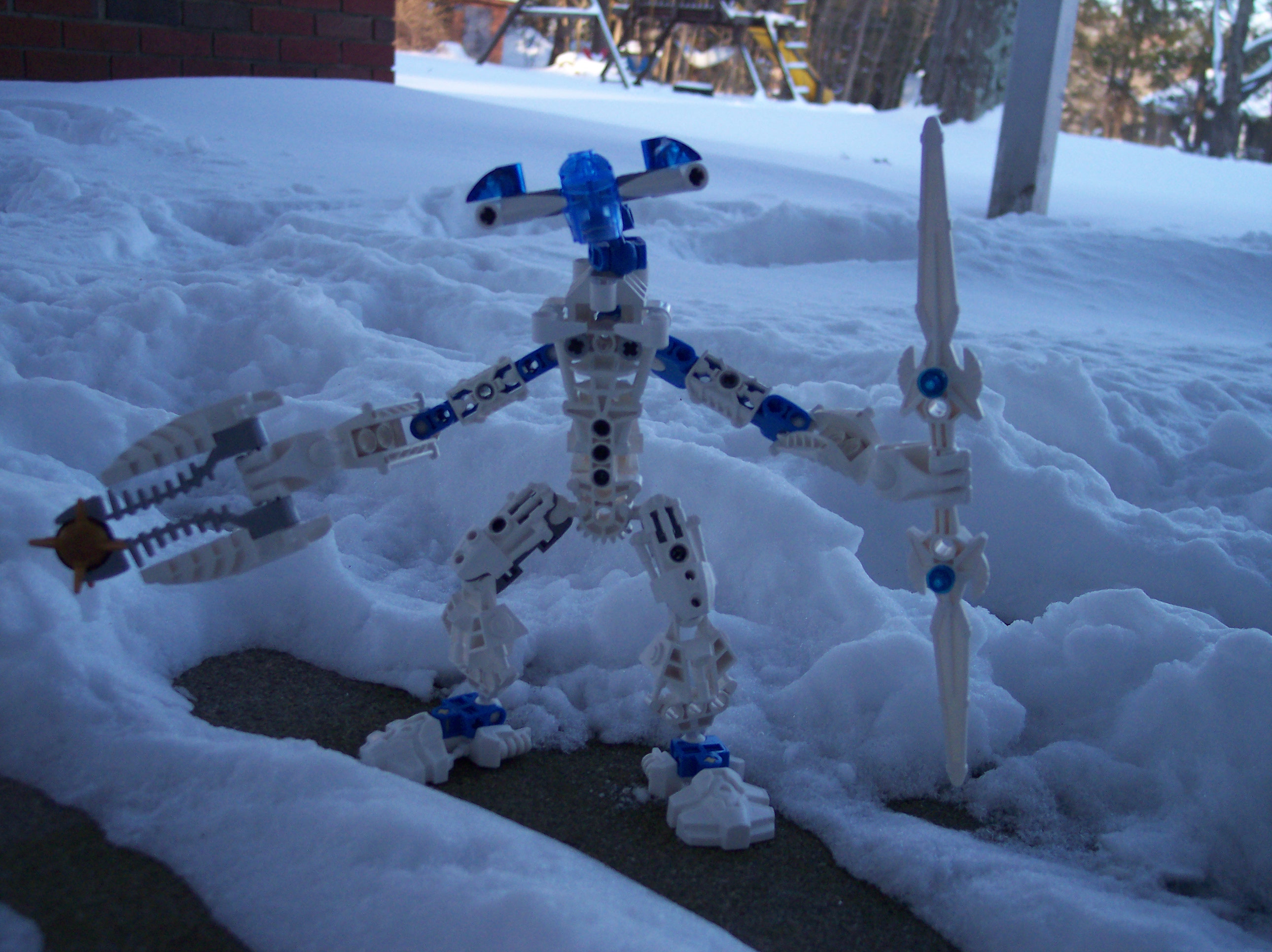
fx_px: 1396
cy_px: 476
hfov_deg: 49.0
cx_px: 636
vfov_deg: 37.7
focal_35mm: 38
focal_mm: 8
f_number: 2.8
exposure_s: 1/250
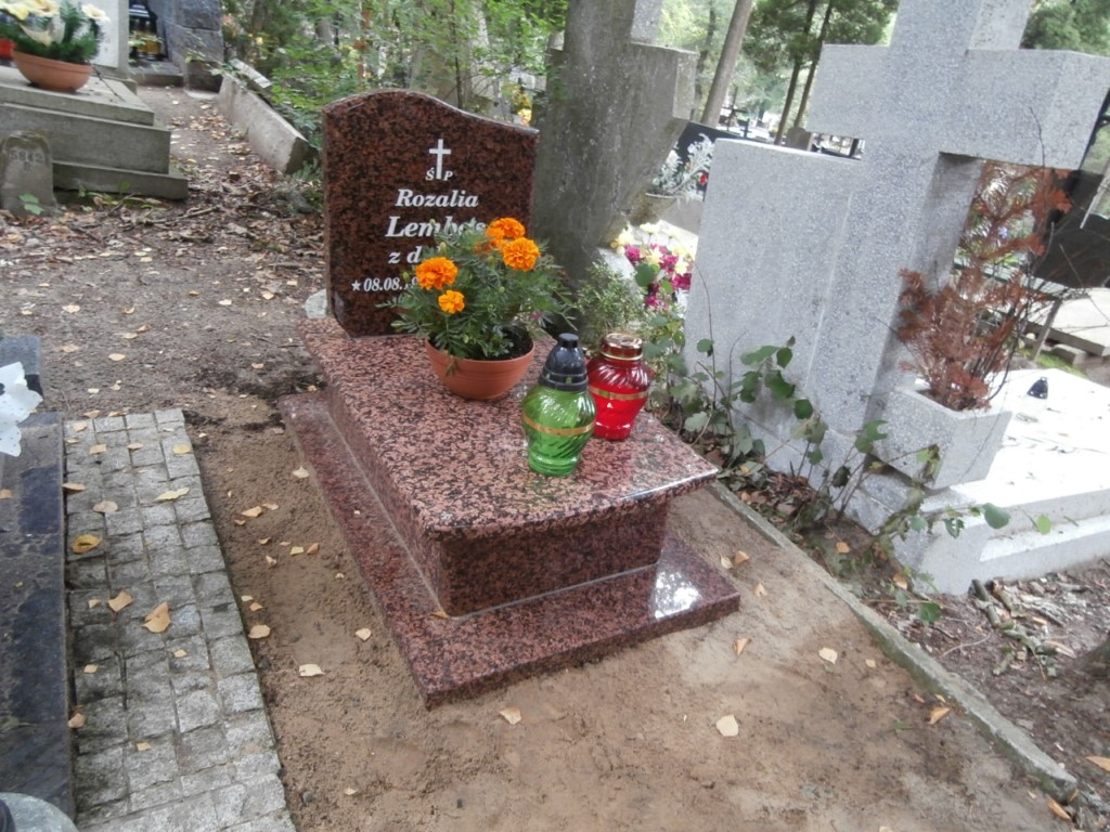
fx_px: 770
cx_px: 555
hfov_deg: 71.6
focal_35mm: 24
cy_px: 416
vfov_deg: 56.8
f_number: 3
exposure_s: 1/20
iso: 200
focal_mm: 4.2
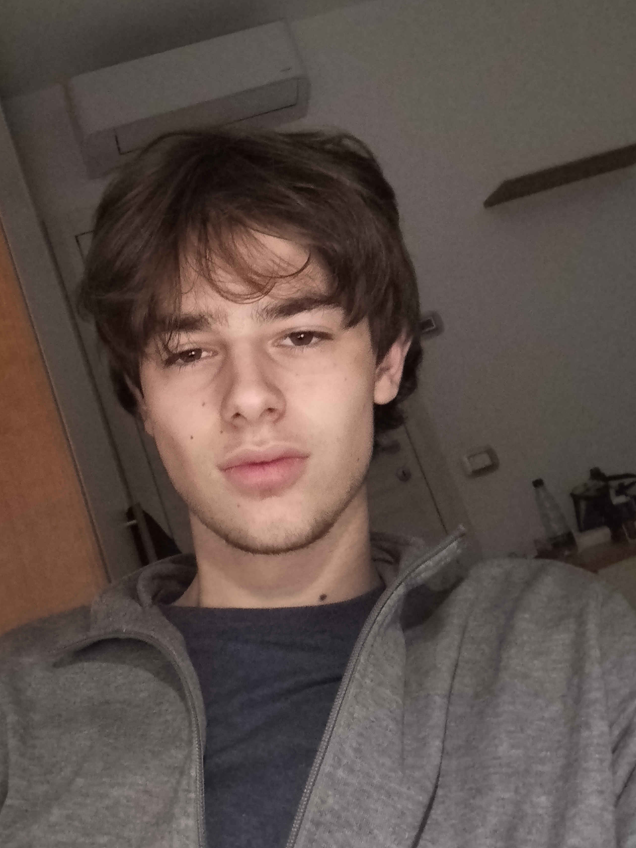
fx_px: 808
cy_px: 369
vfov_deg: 55.2
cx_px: 218
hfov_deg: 42.4
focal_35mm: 33
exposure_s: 1/33
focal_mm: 3.26
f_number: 2.4
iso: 640
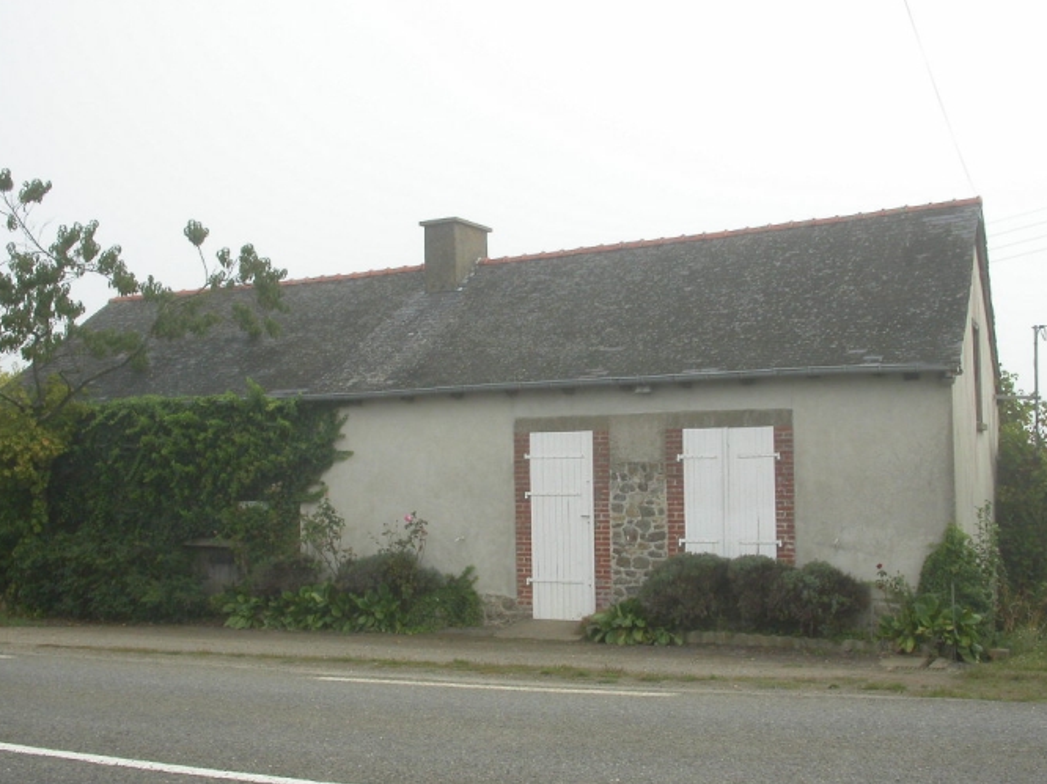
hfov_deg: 44.8
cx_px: 522
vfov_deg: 34.3
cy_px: 397
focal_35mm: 42
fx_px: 1270
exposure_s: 1/243
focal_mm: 8.6
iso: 100
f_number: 6.1
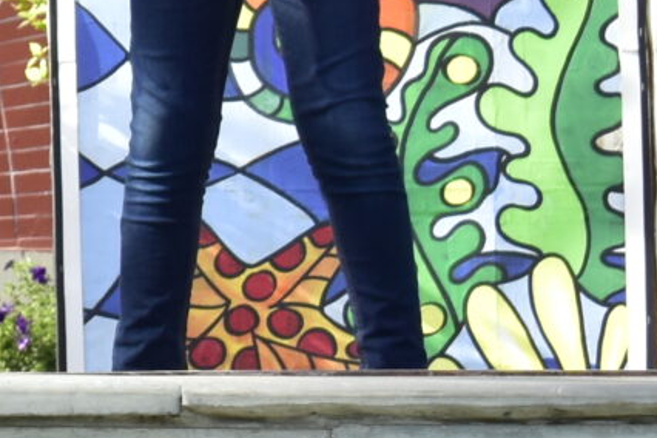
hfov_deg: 4.0
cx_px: -1258
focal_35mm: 496
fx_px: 9051
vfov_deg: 2.8
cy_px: -346
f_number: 9
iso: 400
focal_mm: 55
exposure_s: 1/250
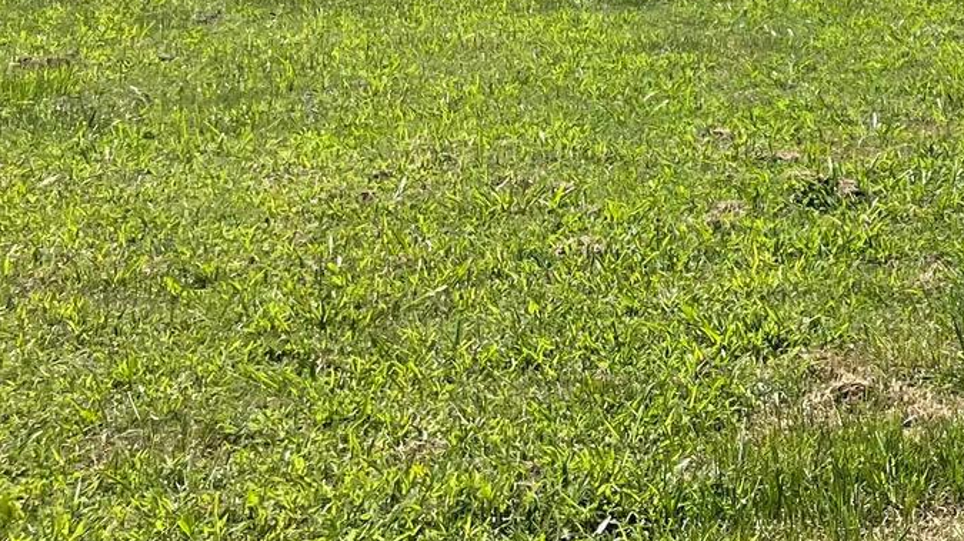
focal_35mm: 86
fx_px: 2197
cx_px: 1391
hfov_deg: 21.3
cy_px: -134
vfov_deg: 13.6
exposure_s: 1/3610
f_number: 1.6
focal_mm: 4.2
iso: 32
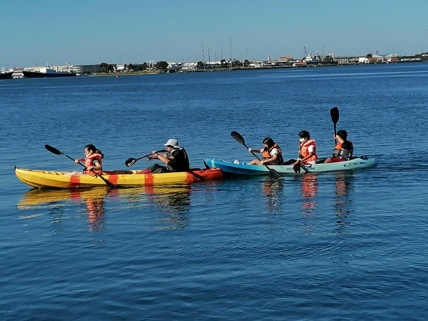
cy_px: 160
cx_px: 214
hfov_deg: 19.1
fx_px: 1274
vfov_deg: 14.4
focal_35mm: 103
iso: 50
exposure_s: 1/1818
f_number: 1.8
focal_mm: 4.75
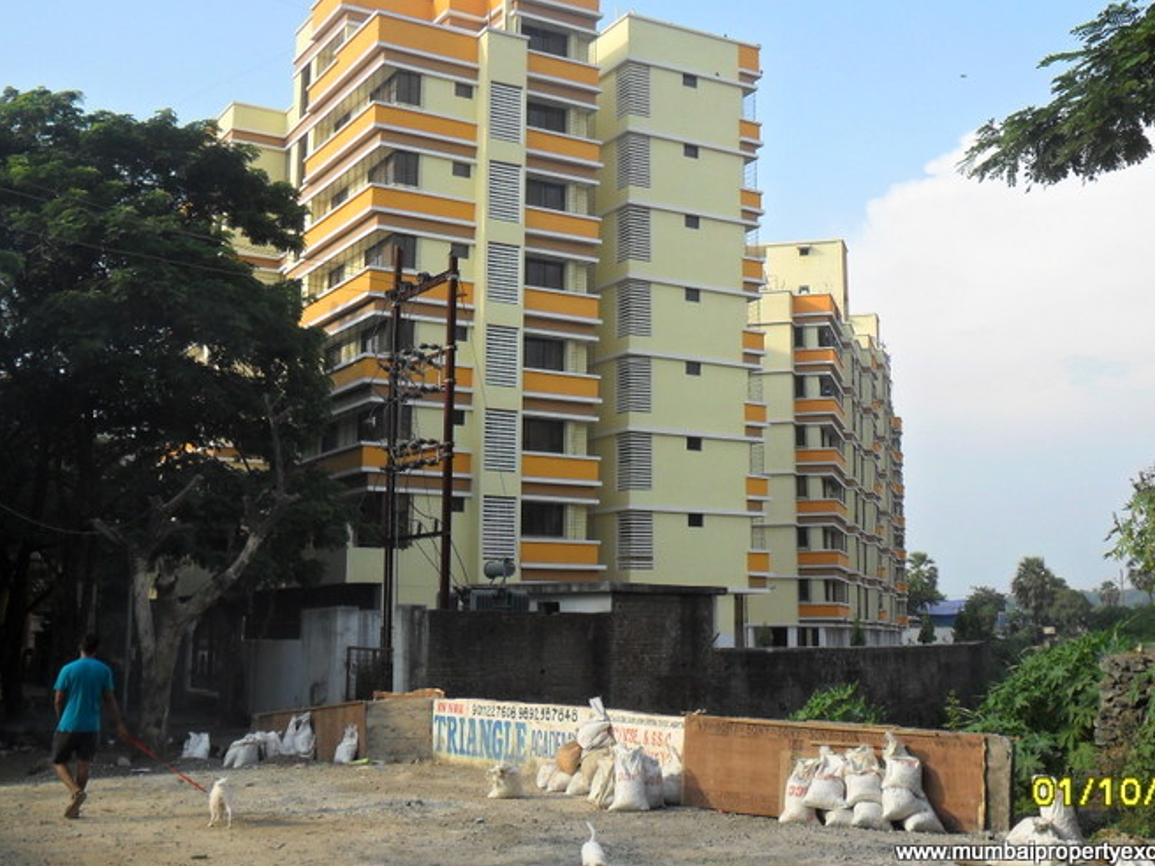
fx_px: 1468
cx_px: 620
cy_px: 376
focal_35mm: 44
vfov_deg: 32.8
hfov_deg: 42.9
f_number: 4
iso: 100
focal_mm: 6.6
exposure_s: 1/500
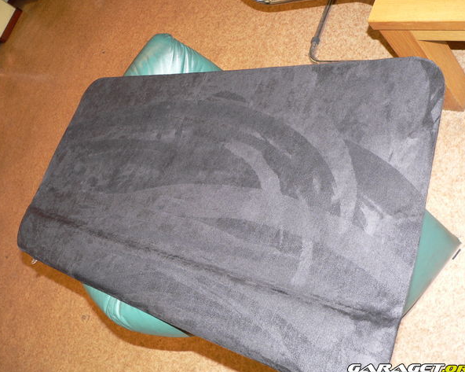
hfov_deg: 48.0
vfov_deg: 39.1
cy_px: 187
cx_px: 231
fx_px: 523
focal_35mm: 38
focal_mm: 6
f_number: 2.8
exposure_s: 1/60
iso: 150
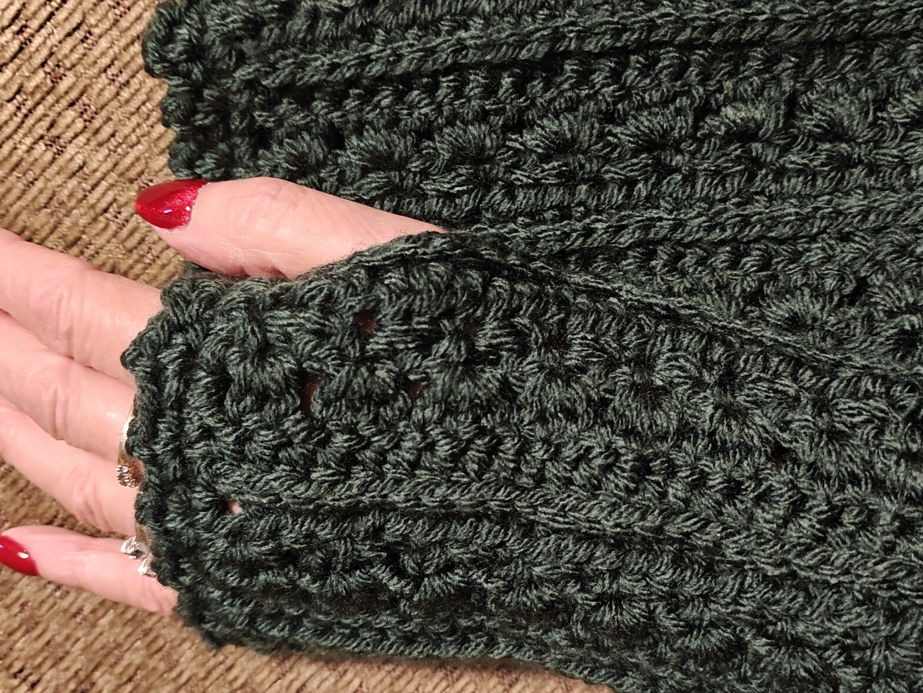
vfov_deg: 36.8
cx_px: 475
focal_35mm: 39
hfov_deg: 47.8
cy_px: 356
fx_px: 1040
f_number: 1.8
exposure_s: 1/40
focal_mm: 5.59
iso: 1000
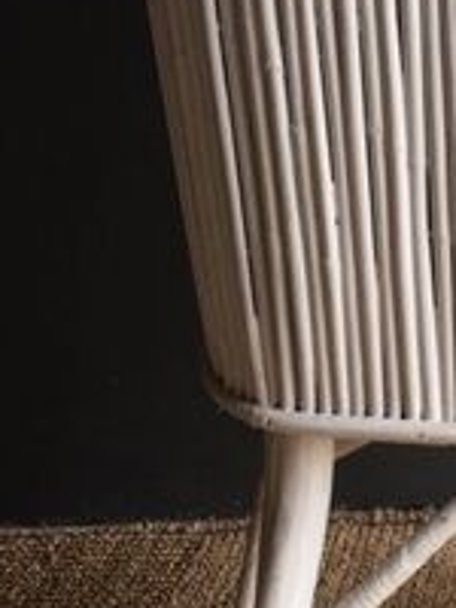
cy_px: 152
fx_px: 1633
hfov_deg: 15.1
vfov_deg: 20.9
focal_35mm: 93
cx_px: 605
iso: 25
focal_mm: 4.15
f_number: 2.2
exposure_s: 1/50
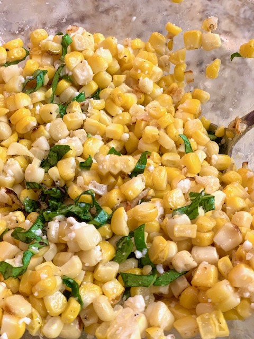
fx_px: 509
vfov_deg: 36.8
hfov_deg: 28.0
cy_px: 170
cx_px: 127
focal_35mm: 52
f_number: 2.4
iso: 200
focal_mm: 6
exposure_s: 1/60
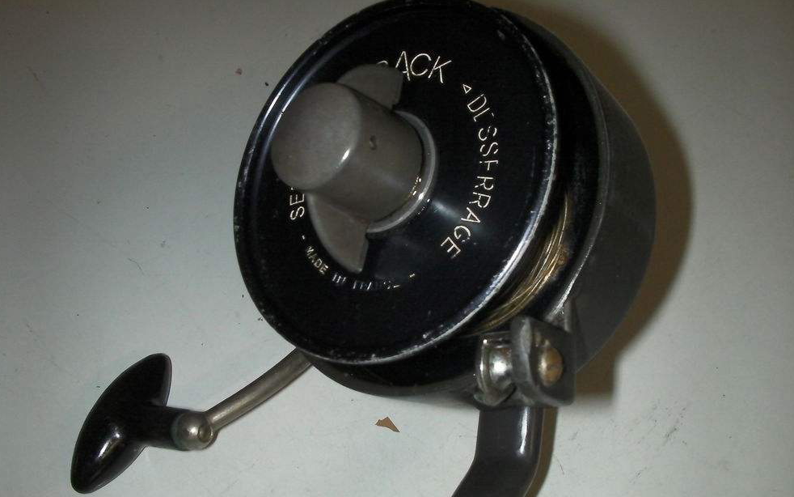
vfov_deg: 31.2
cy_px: 276
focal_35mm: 41
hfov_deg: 48.2
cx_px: 399
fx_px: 887
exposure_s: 1/30
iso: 200
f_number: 5.6
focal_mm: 6.3
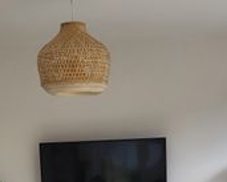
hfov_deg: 21.4
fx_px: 598
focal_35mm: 89
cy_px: 256
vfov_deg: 16.1
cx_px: 74
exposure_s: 1/109
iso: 40
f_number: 1.8
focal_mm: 5.4
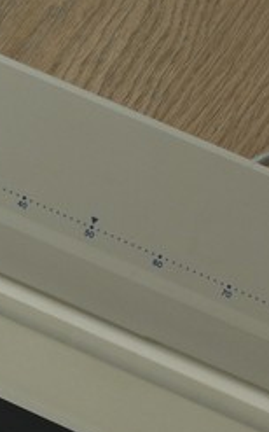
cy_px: 682
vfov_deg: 8.6
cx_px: -96
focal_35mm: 237
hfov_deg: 5.5
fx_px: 2785
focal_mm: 23
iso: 100
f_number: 13
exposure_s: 1/8
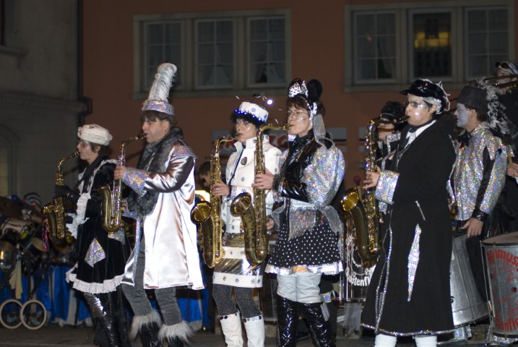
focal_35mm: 120
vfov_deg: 11.5
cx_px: 259
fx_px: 1729
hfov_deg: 17.0
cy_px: 174
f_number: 2.8
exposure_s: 1/30
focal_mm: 80
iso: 320
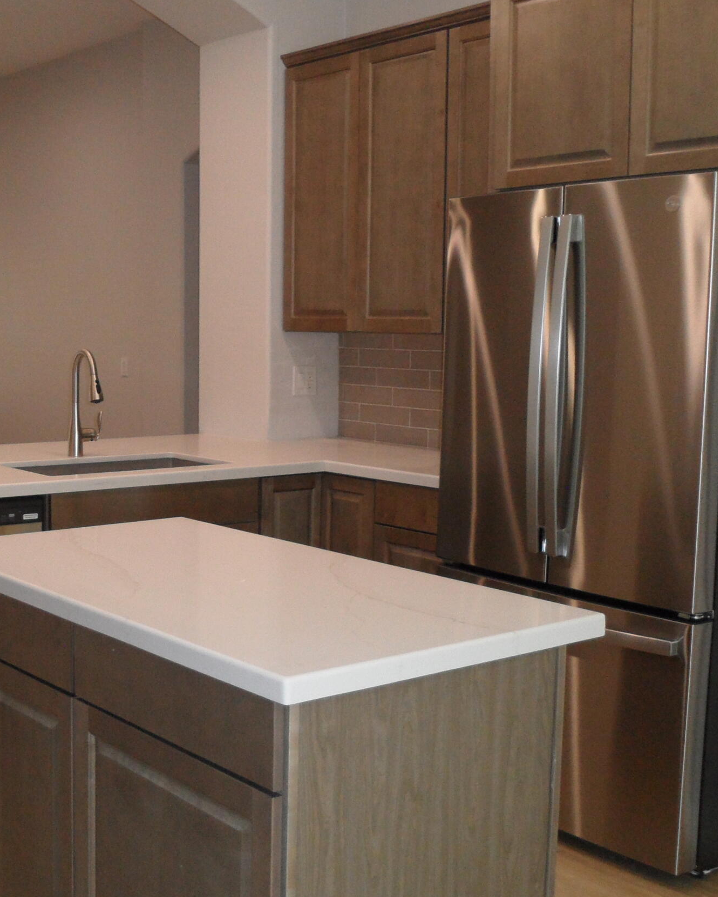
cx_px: 153
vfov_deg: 38.8
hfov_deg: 30.7
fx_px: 1275
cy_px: 454
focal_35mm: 48
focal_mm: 4.9
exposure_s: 1/45
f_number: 3.5
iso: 200
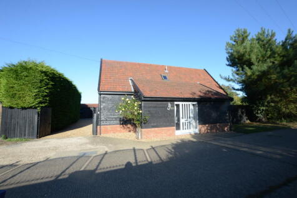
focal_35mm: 15
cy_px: 99
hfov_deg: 100.4
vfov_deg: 77.3
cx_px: 148
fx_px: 124
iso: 100
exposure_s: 1/50
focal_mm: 10
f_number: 13
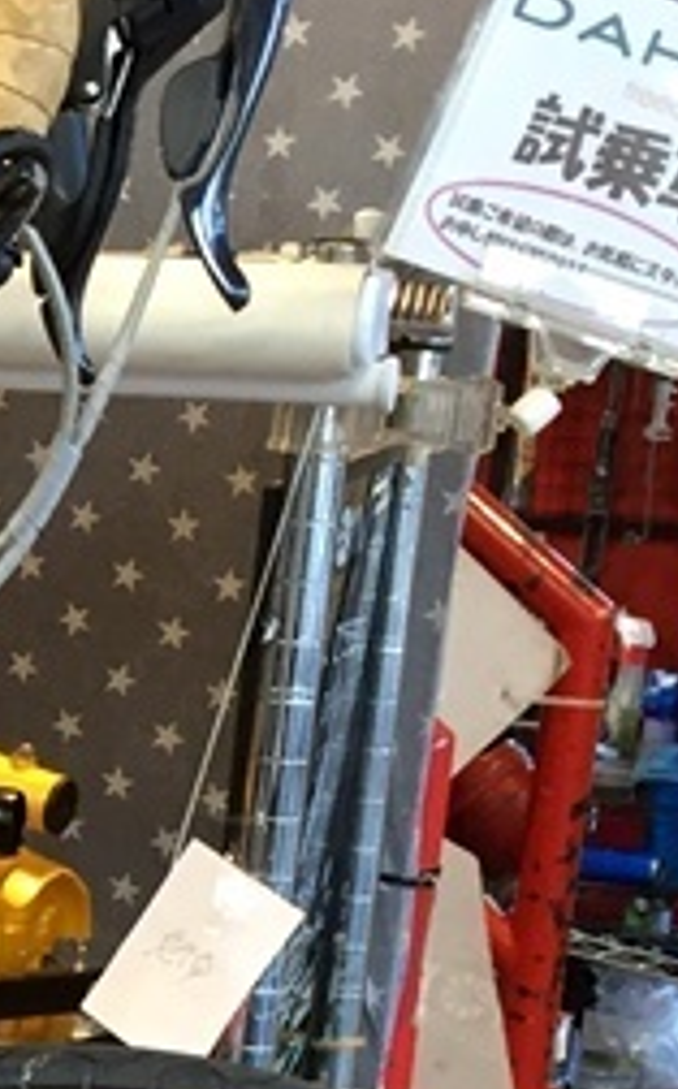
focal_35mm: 122
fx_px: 3615
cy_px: 1106
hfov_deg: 9.6
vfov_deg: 16.7
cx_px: -924
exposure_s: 1/30
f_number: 2.2
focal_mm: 4.15
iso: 64
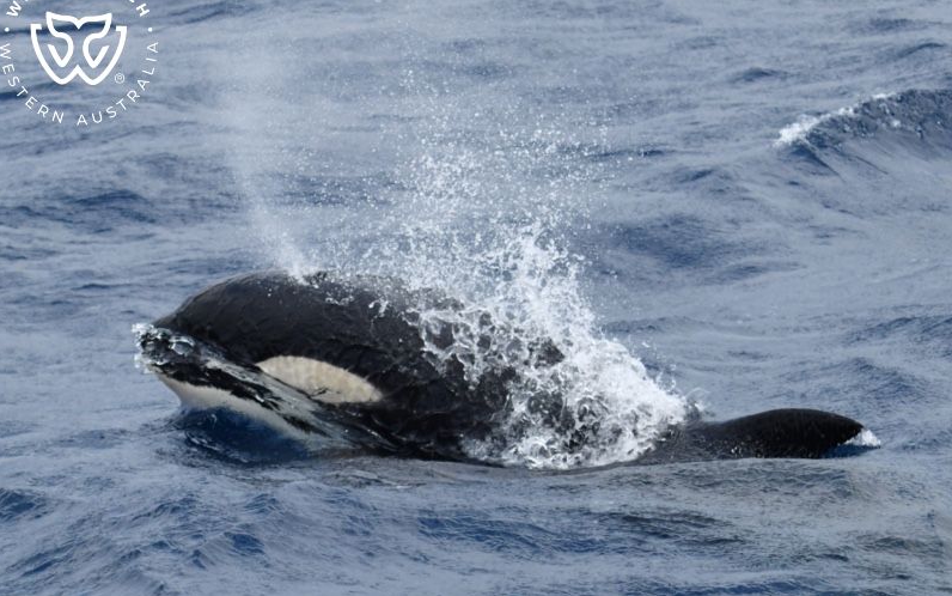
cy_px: 279
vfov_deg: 15.0
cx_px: 475
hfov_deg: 23.8
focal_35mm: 87
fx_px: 2258
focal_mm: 85
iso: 1100
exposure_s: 1/8000
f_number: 5
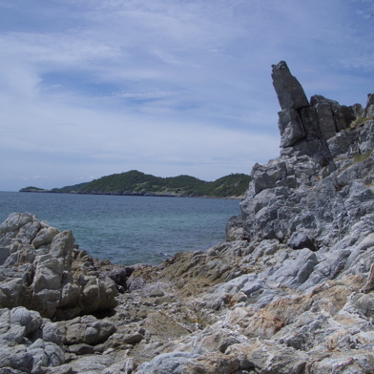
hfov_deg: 37.5
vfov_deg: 37.5
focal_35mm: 45
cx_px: 180
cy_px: 172
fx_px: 550
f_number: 4.3
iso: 50
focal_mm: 5.8
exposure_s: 1/1250
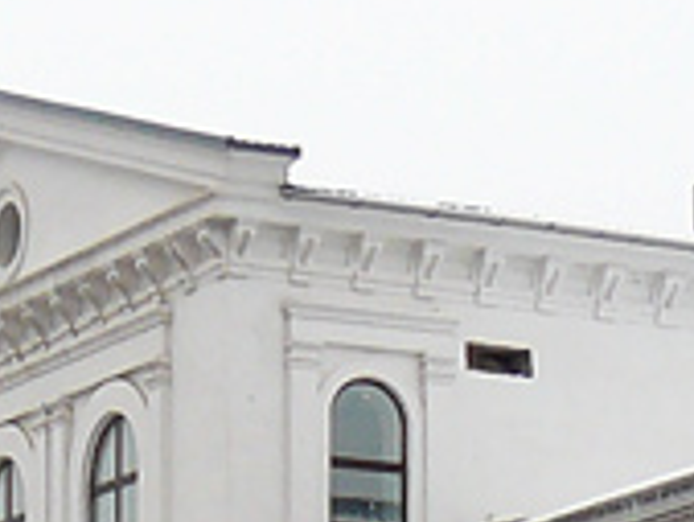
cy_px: 986
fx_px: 4374
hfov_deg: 9.1
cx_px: 144
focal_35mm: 218
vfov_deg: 6.6
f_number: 3.6
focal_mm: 6
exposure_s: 1/200
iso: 100
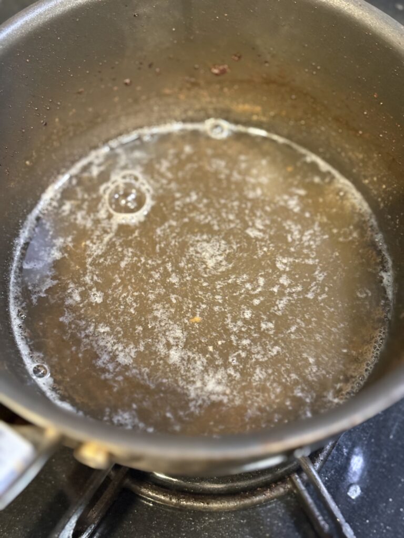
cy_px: 269
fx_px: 809
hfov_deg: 28.0
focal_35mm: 52
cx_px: 202
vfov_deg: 36.8
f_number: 1.6
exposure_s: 1/25
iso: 320
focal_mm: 5.96
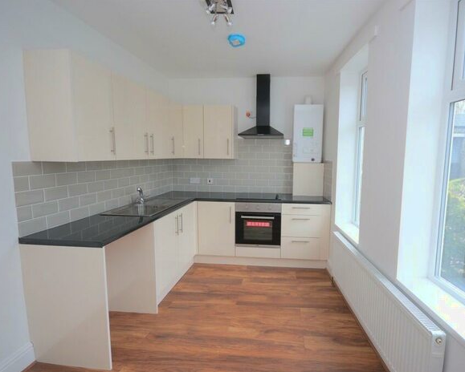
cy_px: 186
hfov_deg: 89.1
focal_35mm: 17
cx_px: 263
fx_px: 234
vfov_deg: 77.0
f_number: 5.6
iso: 320
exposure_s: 1/125
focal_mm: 10
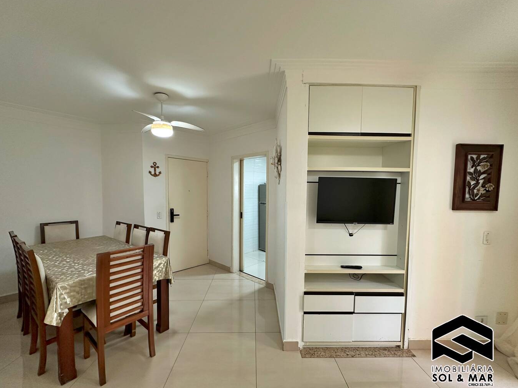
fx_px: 224
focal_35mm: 15
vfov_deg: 81.7
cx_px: 258
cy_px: 202
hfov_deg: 98.2
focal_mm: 2.22
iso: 200
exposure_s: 1/60
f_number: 2.2
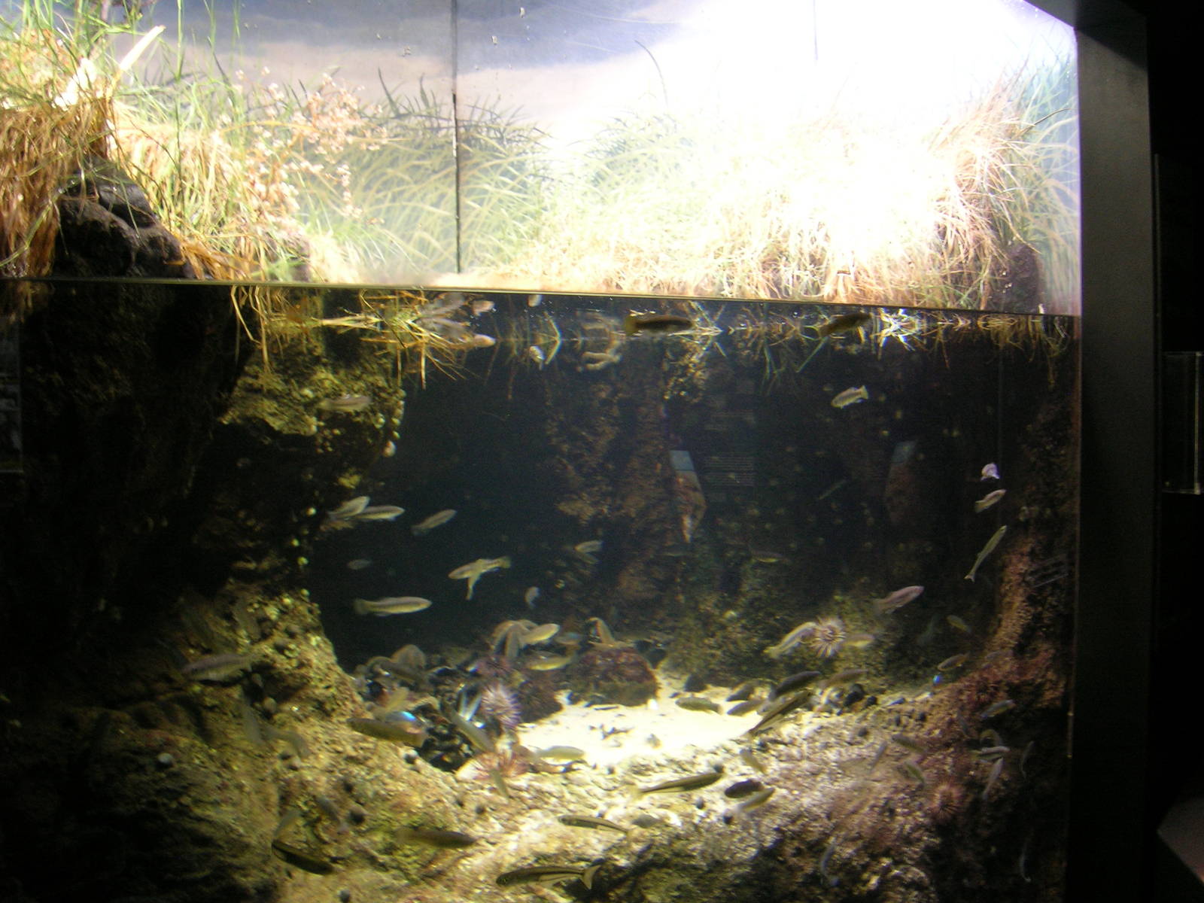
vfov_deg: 41.8
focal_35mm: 34
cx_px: 602
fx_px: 1183
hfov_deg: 54.0
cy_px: 452
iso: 100
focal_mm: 5.7
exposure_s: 1/17
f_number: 2.9
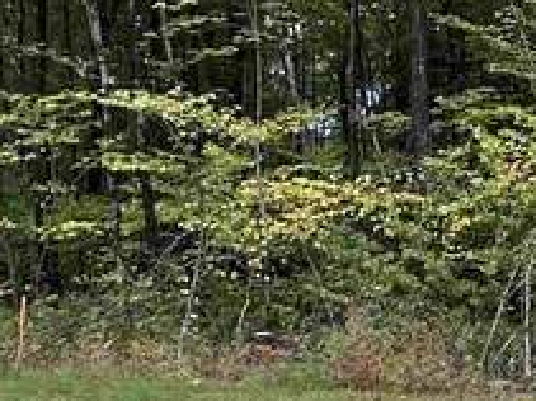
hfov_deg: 19.2
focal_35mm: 85
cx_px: 871
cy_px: 236
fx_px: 1315
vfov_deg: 17.3
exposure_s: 1/135
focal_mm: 2.22
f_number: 2.2
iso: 40
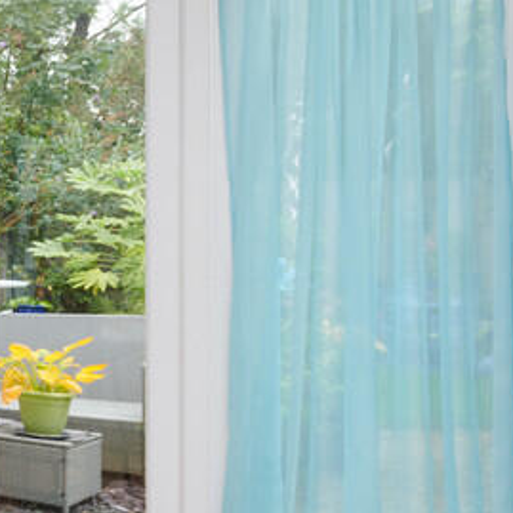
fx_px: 922
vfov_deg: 31.0
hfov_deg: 22.1
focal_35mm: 55
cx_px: -360
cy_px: 298
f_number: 8
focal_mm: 17
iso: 400
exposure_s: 1/60
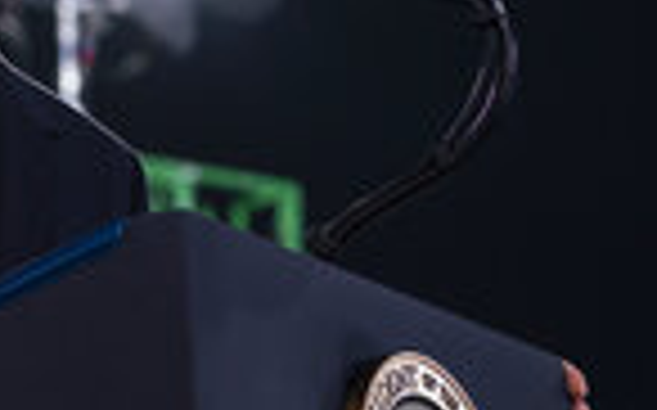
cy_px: 259
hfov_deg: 5.8
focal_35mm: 358
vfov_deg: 3.7
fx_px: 6405
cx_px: -302
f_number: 4.5
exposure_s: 1/1000
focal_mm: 100
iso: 2500
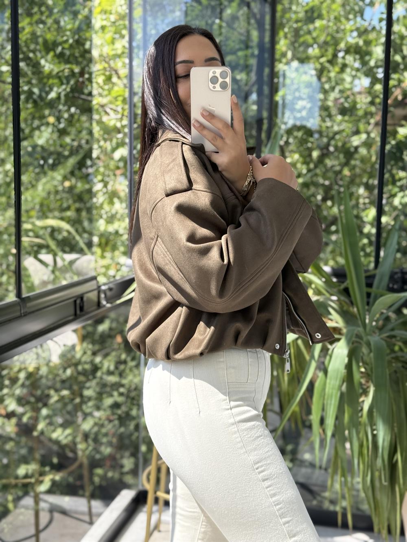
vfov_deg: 39.7
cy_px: 271
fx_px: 752
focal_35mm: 48
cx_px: 204
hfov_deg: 30.3
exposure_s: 1/596
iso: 64
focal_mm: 6.76
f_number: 1.78
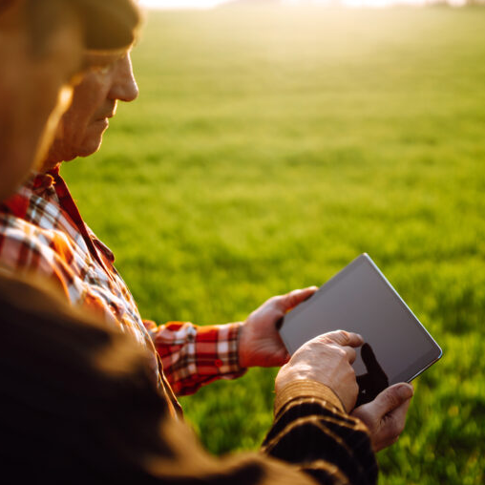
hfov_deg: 37.5
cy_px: 243
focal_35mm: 45
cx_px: 263
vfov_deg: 37.6
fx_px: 713
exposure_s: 1/2500
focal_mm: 35
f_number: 1.4
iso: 100
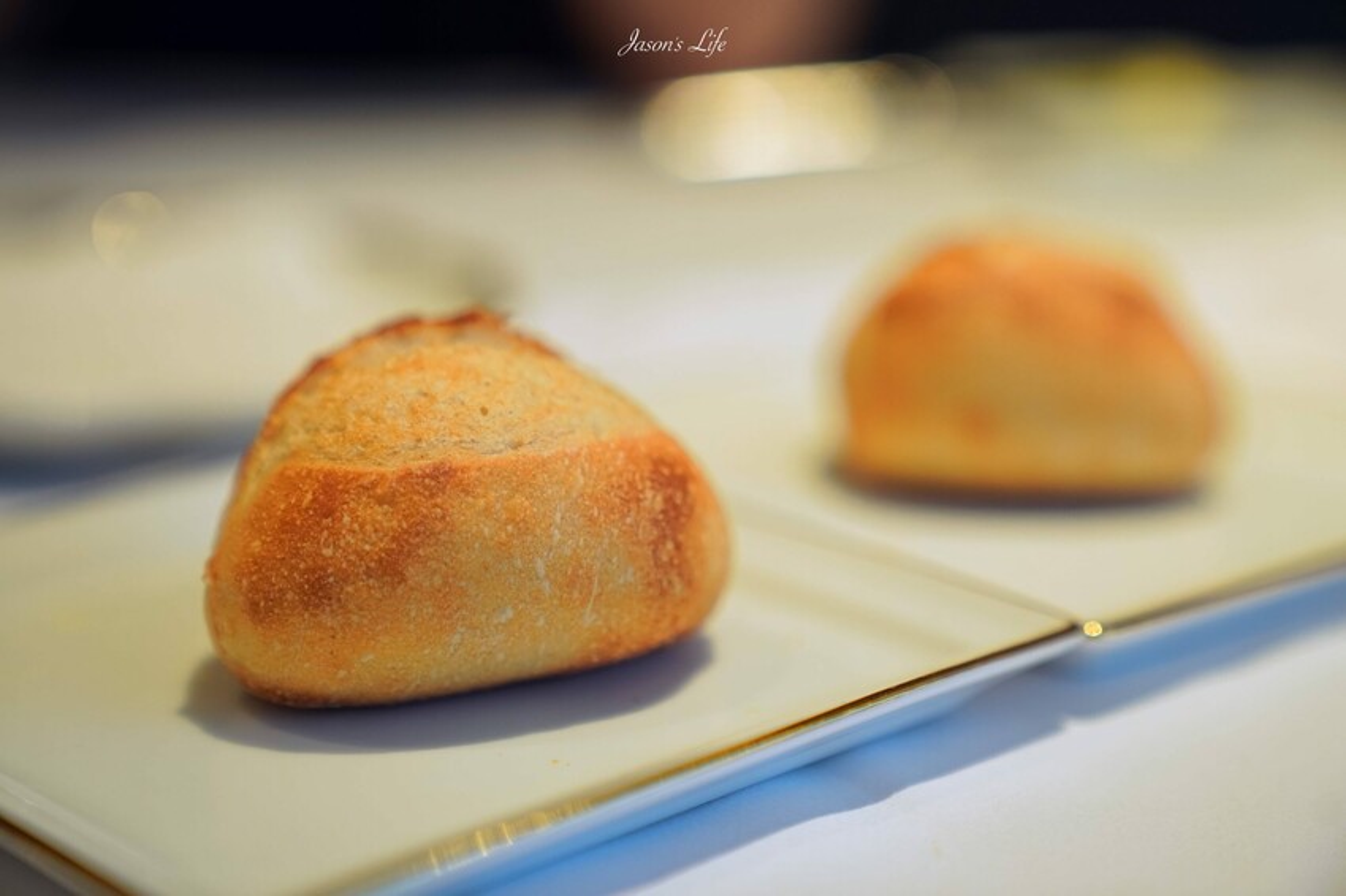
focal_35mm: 70
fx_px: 2616
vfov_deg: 19.4
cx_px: 673
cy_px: 448
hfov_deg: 28.9
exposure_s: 1/80
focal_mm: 70
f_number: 2.8
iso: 1000
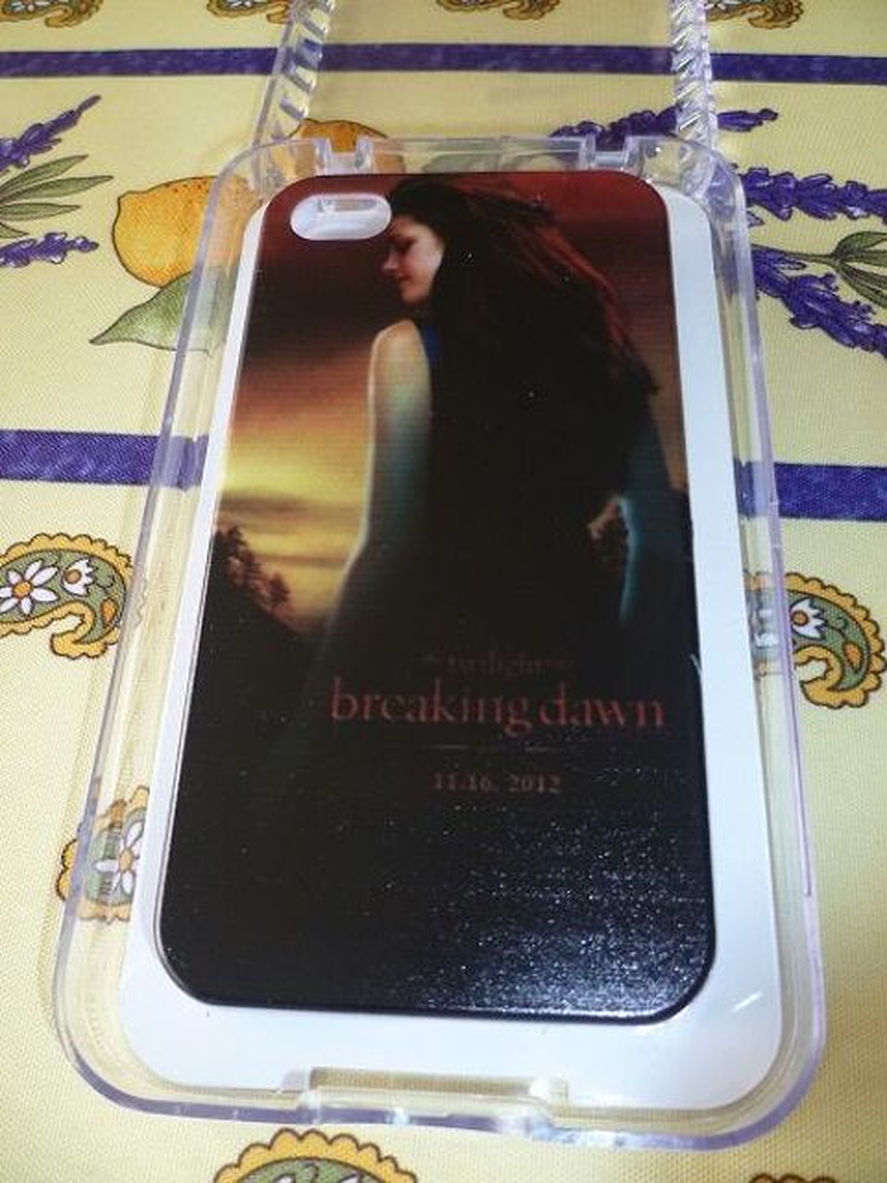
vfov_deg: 63.4
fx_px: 957
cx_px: 444
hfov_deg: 49.7
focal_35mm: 28
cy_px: 592
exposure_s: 1/30
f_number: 2.8
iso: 160
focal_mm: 5
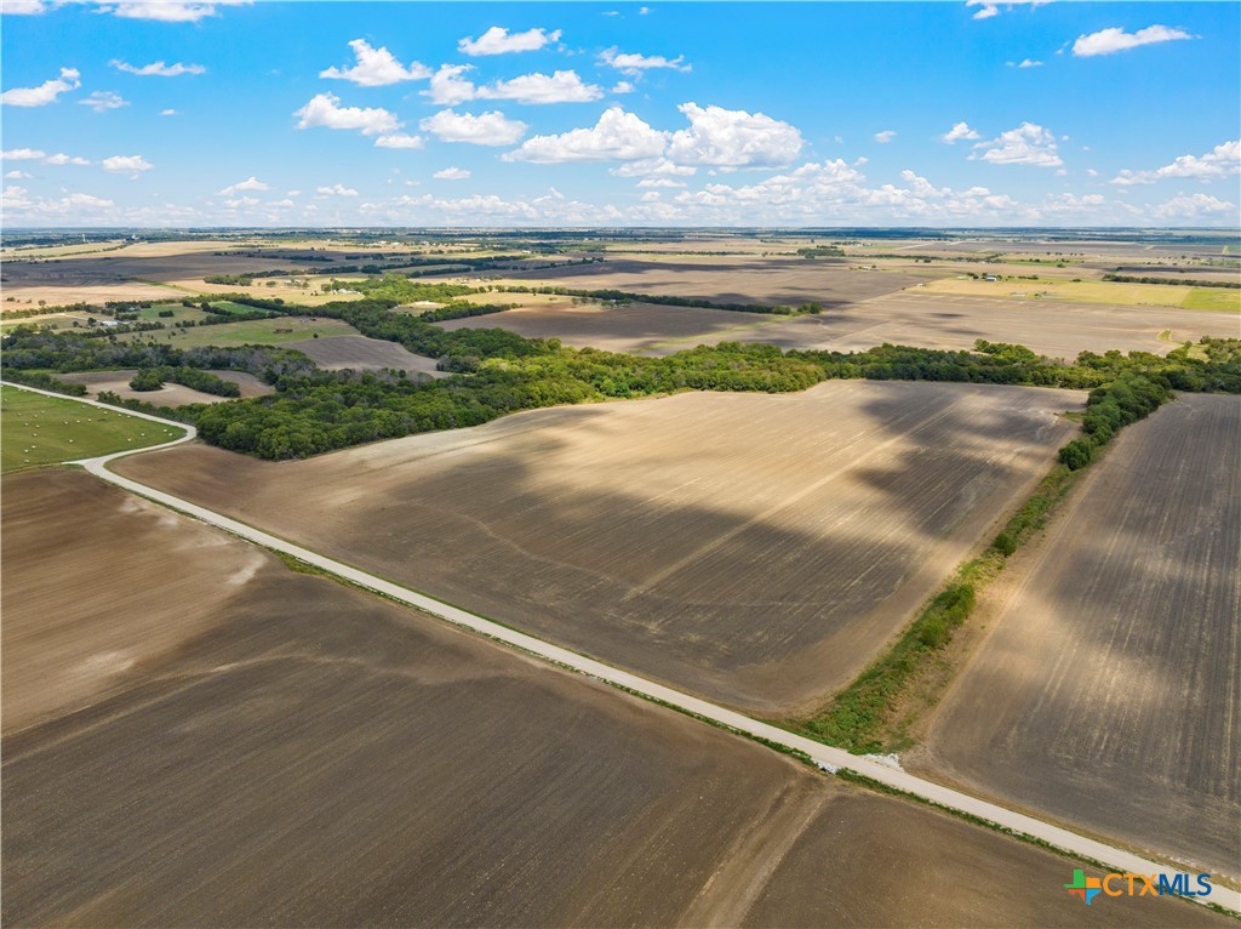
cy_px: 464
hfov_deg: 71.6
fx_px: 860
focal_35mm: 24
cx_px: 620
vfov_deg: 56.7
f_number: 4.5
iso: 100
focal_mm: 12.29
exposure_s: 1/800
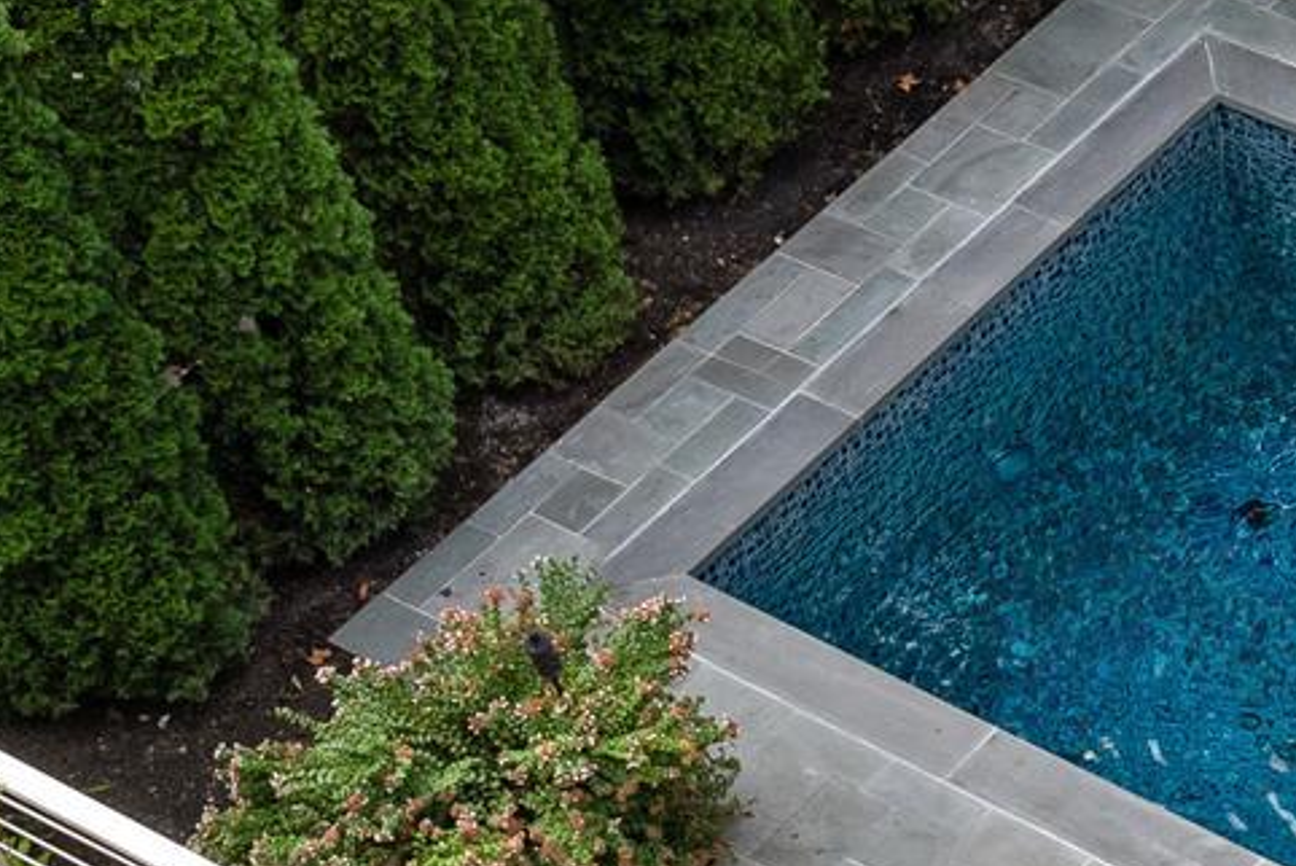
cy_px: 652
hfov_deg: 16.7
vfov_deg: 11.5
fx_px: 4286
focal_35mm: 119
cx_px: 1401
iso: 160
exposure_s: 1/125
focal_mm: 28
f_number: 8
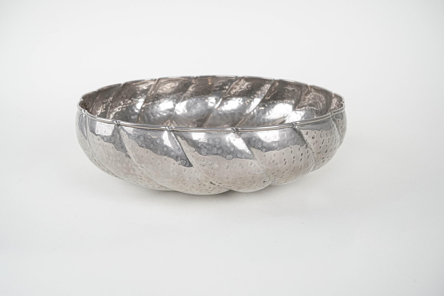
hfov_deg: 47.4
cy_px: 148
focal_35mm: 41
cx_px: 222
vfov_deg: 32.6
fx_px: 506
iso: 2500
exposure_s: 1/80
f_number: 10
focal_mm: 41
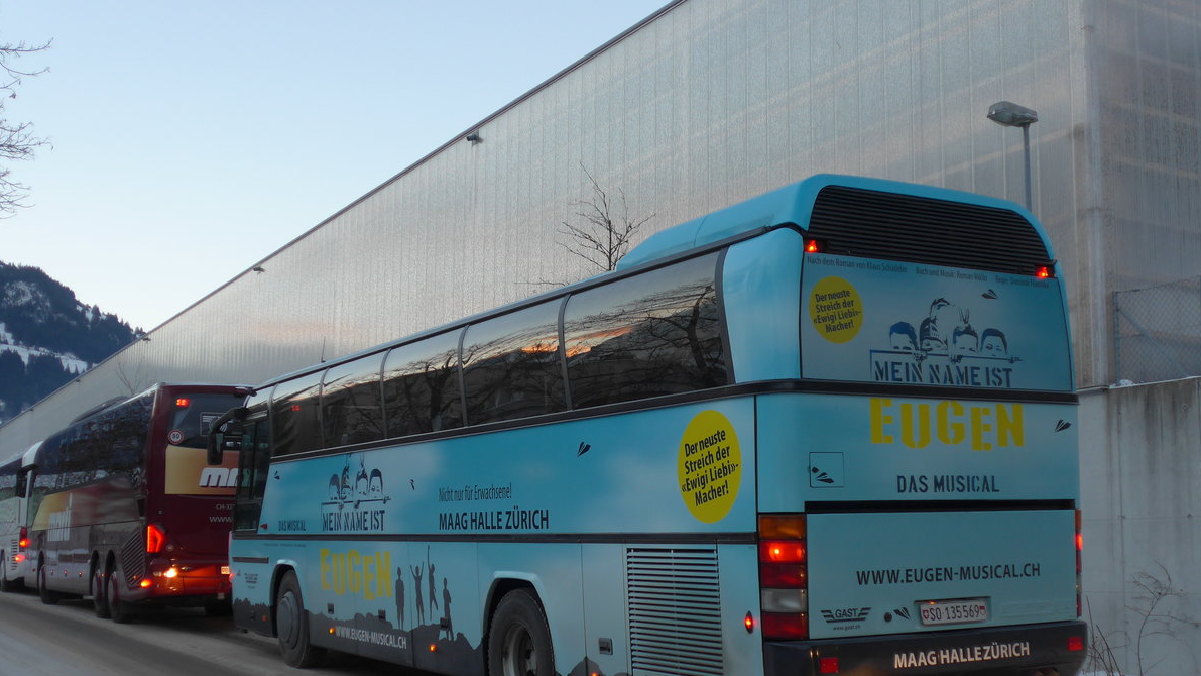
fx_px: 1433
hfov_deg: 45.5
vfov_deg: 26.5
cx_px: 600
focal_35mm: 45
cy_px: 398
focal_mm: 8.4
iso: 100
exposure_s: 1/60
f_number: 2.6
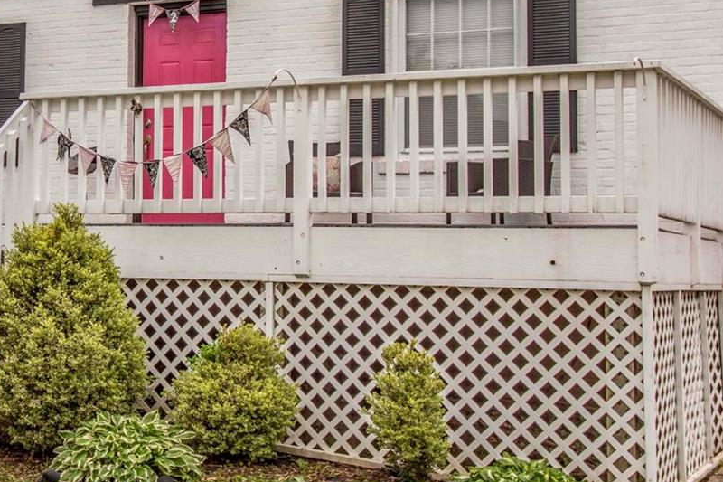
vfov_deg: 18.8
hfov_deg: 27.3
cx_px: 107
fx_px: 1446
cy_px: 137
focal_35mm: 72
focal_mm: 24
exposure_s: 1/500
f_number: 8
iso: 180
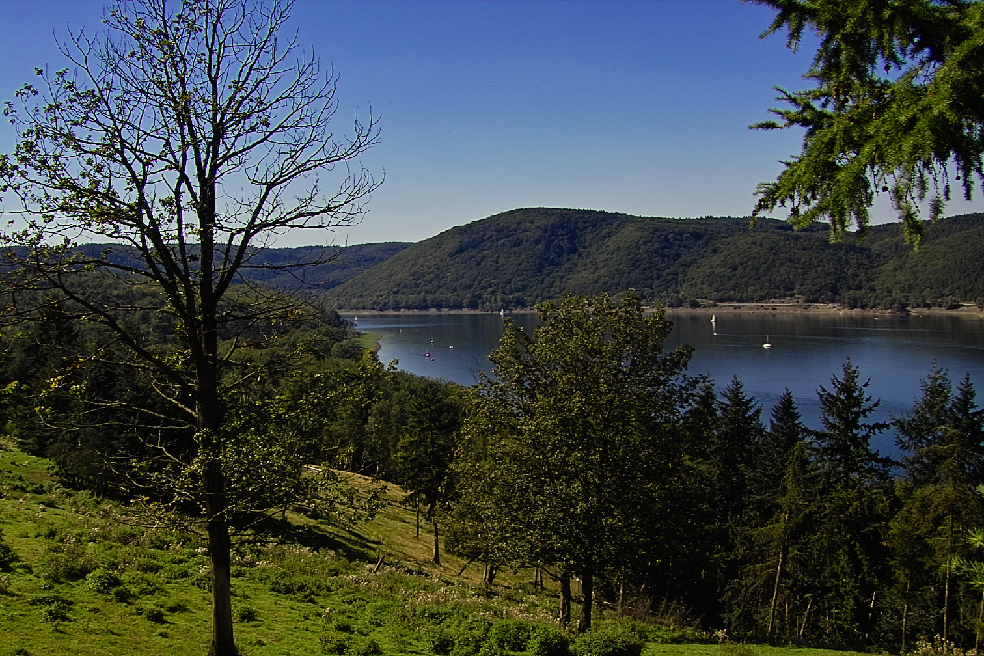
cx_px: 492
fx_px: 929
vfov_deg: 38.9
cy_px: 328
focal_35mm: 34
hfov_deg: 55.8
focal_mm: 20
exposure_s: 1/250
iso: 100
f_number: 8
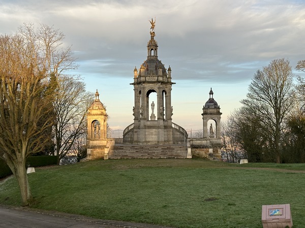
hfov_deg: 39.7
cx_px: 152
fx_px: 423
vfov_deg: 30.3
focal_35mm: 48
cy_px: 114
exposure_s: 1/785
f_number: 1.78
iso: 64
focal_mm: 6.86
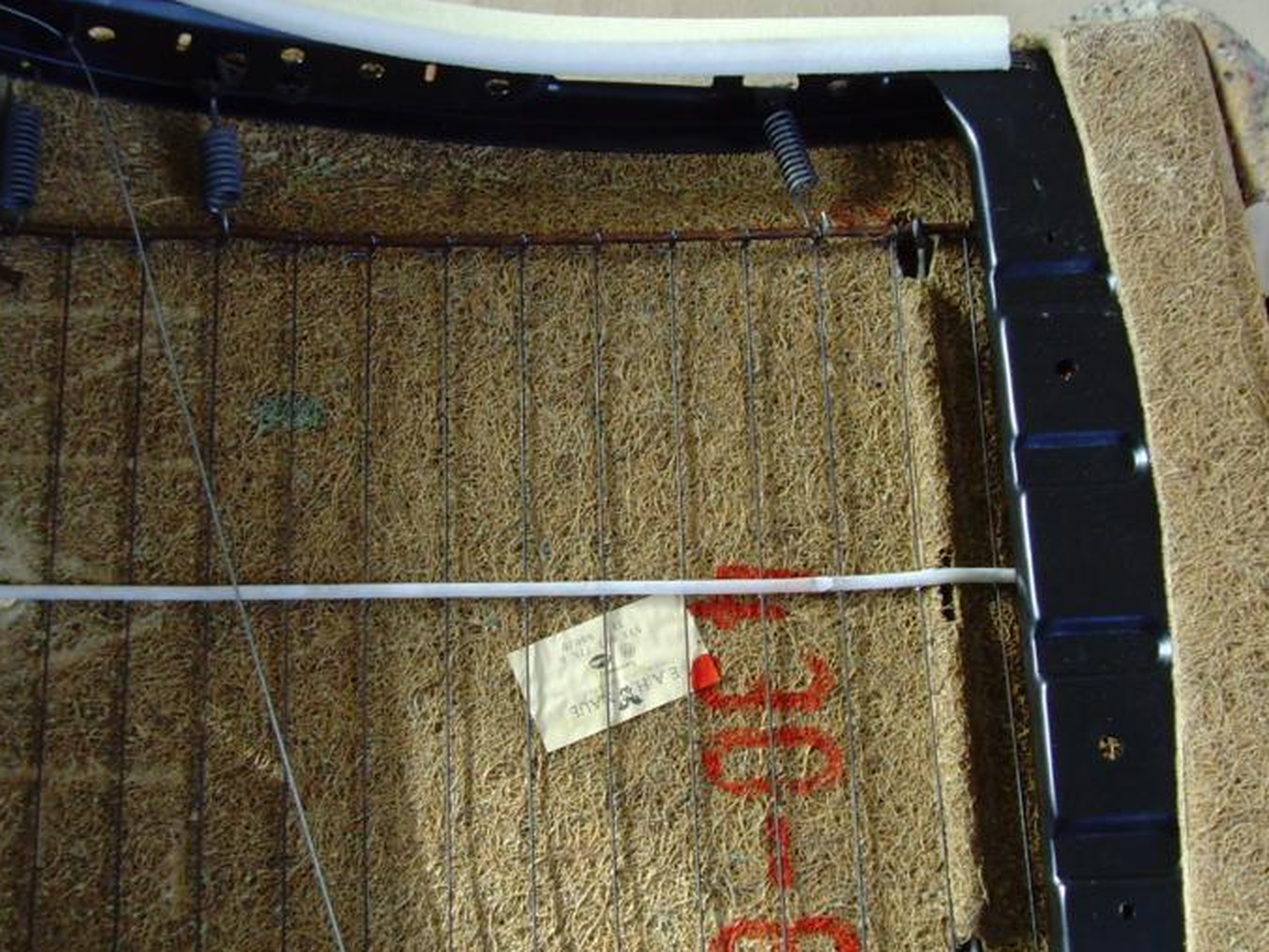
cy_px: 508
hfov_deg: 32.7
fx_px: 2163
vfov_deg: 24.8
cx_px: 551
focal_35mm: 59
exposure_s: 1/45
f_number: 3.5
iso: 200
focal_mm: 6.6
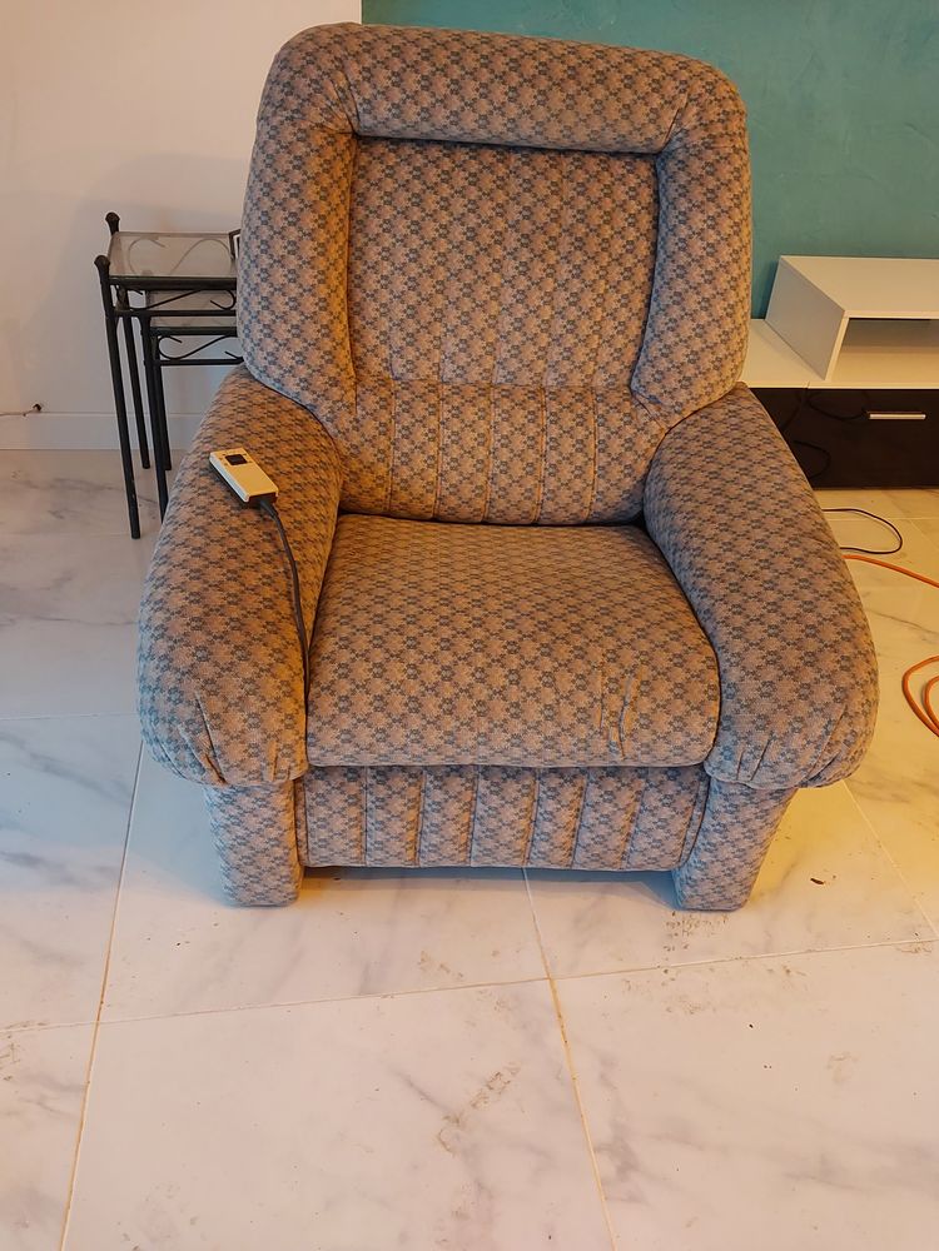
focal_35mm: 30
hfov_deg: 46.8
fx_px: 1085
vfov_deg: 60.0
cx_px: 470
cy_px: 626
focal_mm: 4.6
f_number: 1.8
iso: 320
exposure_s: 1/30
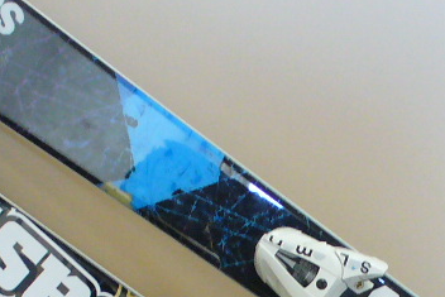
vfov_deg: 9.6
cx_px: 373
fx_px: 1731
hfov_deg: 14.5
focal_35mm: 140
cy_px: 418
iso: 200
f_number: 2.8
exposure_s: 1/20
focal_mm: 6.1
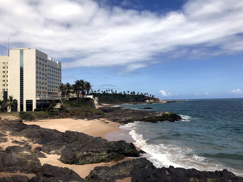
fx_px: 197
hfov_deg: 63.4
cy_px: 91
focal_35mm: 28
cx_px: 122
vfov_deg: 49.7
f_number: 1.8
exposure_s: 1/4167
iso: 20
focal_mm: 3.99
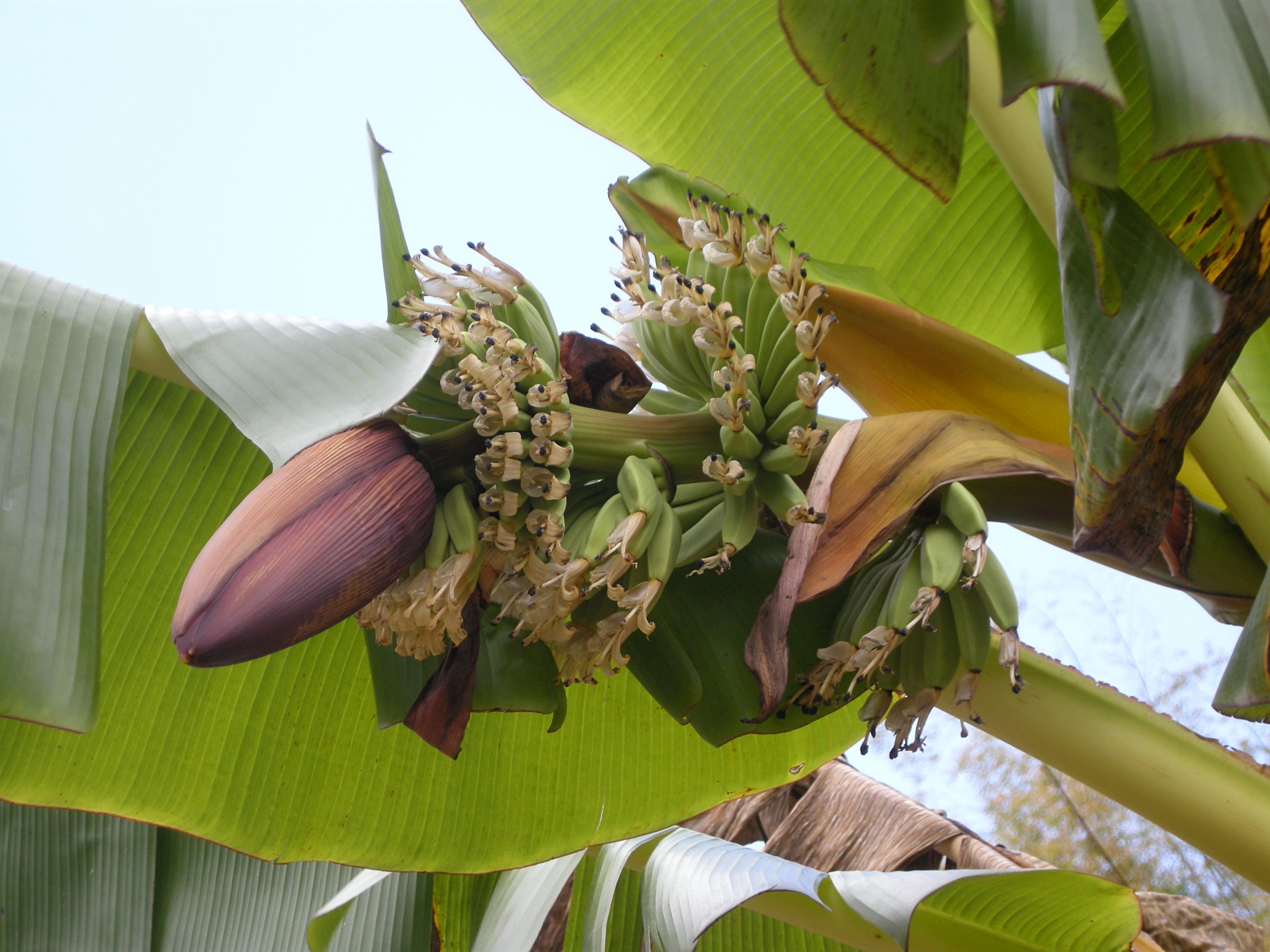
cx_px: 635
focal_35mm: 115
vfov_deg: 12.9
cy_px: 476
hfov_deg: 17.1
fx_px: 4219
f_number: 5.1
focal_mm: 24.5
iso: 64
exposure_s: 1/58
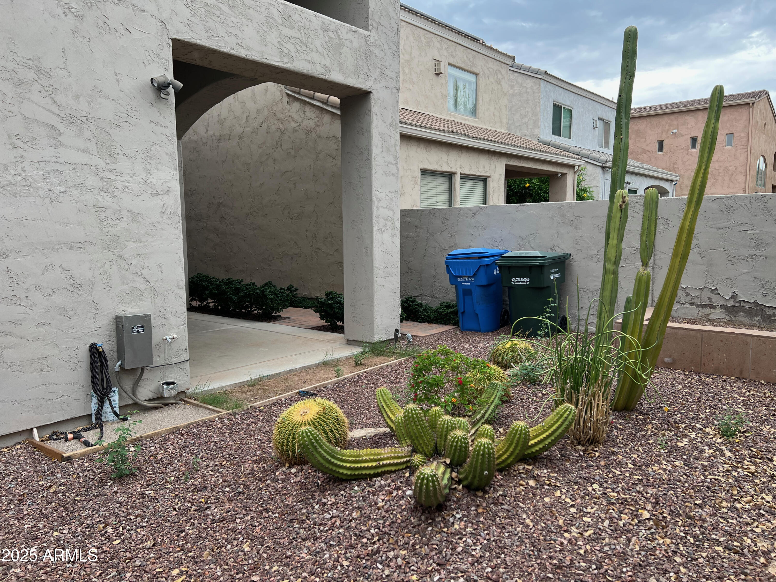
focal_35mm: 26
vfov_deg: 53.1
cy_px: 291
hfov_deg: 67.3
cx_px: 388
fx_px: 583
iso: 50
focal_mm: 5.7
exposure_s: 1/346
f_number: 1.5
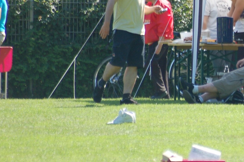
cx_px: 231
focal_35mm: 898
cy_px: 51
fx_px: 6077
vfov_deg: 1.5
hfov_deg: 2.3
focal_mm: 300
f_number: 5.6
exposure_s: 1/500
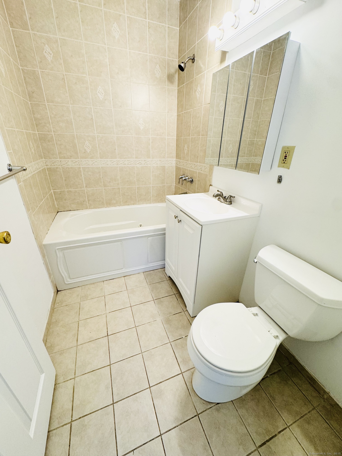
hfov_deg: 85.7
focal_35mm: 14
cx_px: 171
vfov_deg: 102.1
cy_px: 228
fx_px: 184
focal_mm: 2.22
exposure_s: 1/120
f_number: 2.2
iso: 160
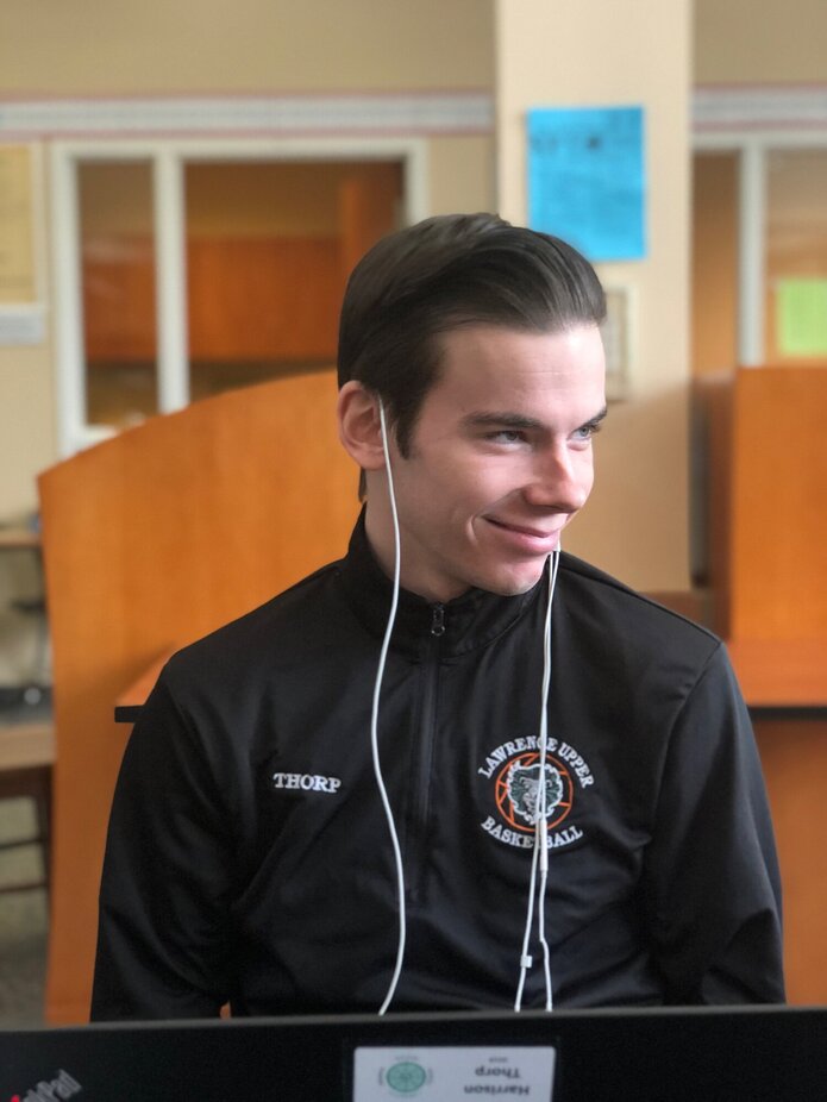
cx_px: 414
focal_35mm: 57
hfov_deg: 25.7
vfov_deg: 33.8
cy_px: 551
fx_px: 1815
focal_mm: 6.6
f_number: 2.8
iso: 125
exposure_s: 1/55
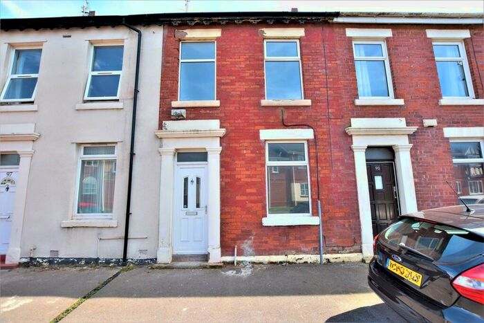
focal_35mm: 15
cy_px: 162
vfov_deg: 77.4
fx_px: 202
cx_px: 242
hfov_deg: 100.4
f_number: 5
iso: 100
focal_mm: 10
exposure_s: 1/125
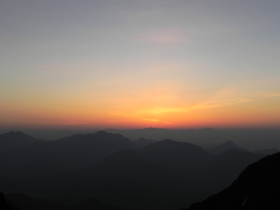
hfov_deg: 36.8
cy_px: 105
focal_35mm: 52
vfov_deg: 28.0
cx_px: 140
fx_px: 421
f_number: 5.6
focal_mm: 9.2
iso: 160
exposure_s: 1/194
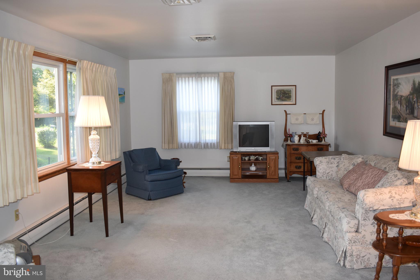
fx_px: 367
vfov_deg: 41.7
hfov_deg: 59.5
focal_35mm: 32
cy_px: 140
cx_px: 210
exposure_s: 1/80
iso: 400
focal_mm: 21
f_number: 4.5
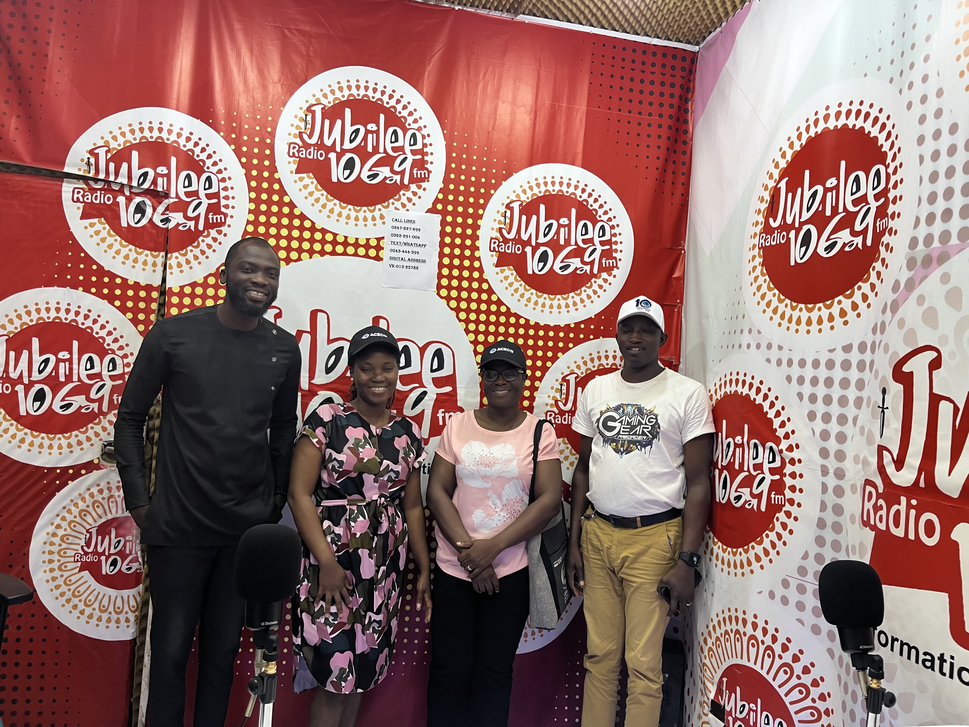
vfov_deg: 53.1
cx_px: 484
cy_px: 364
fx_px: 728
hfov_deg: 67.3
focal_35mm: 26
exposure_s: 1/50
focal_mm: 5.1
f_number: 1.6
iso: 80
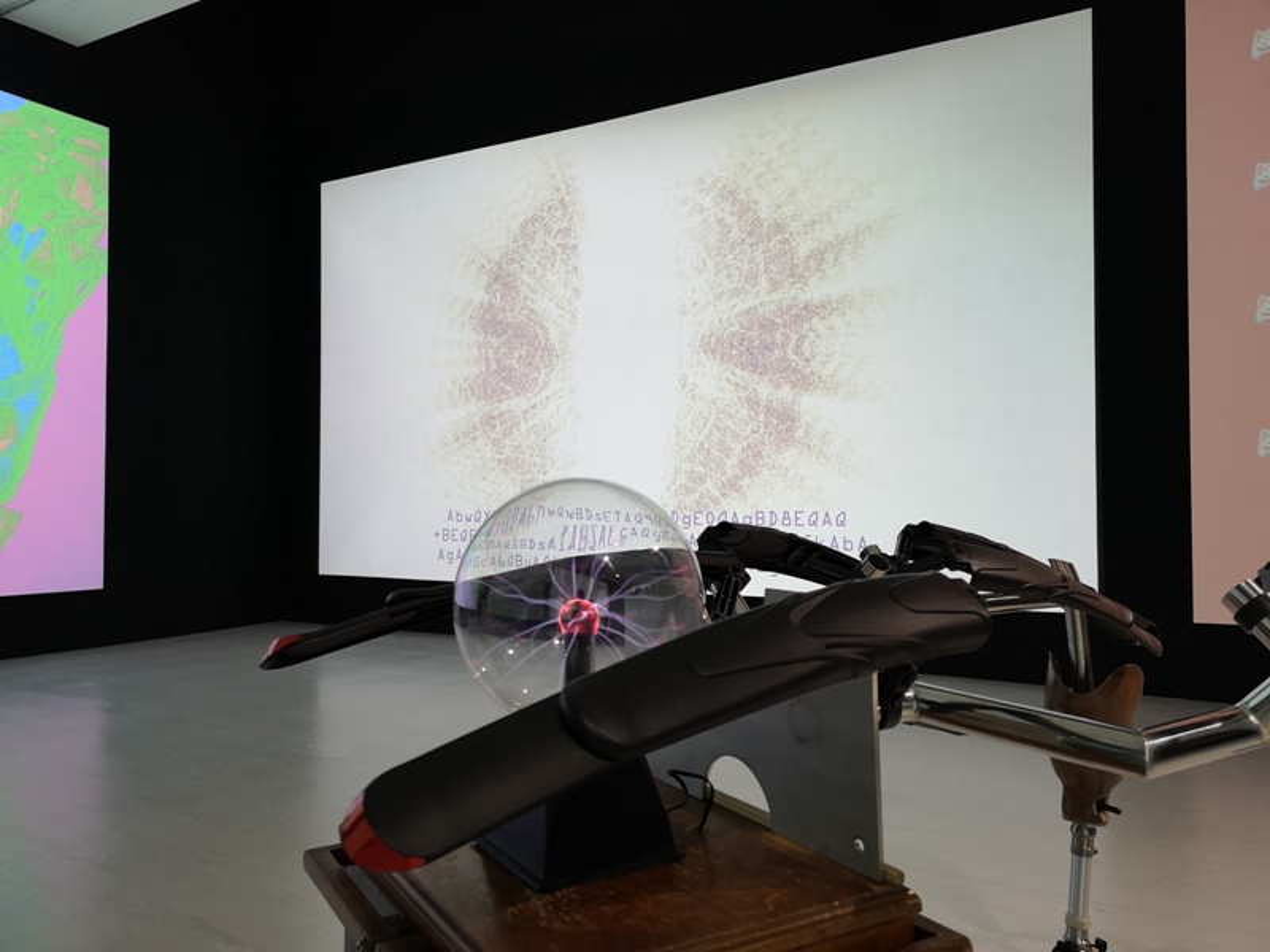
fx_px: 991
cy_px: 476
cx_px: 635
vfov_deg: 51.4
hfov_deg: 65.3
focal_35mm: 27
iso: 320
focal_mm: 3.95
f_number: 1.8
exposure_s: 1/30
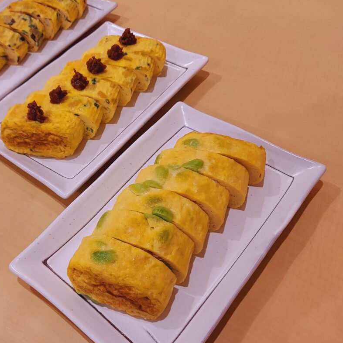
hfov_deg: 45.2
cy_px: 176
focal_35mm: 36
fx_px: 404
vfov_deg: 46.0
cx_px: 108
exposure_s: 1/60
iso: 400
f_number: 2
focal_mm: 4.6
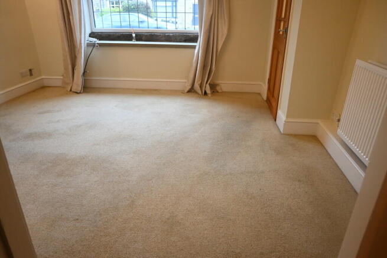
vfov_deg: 49.2
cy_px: 129
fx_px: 282
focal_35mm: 26
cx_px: 194
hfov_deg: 68.9
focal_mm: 17.5
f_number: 3.5
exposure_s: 1/50
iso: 1000
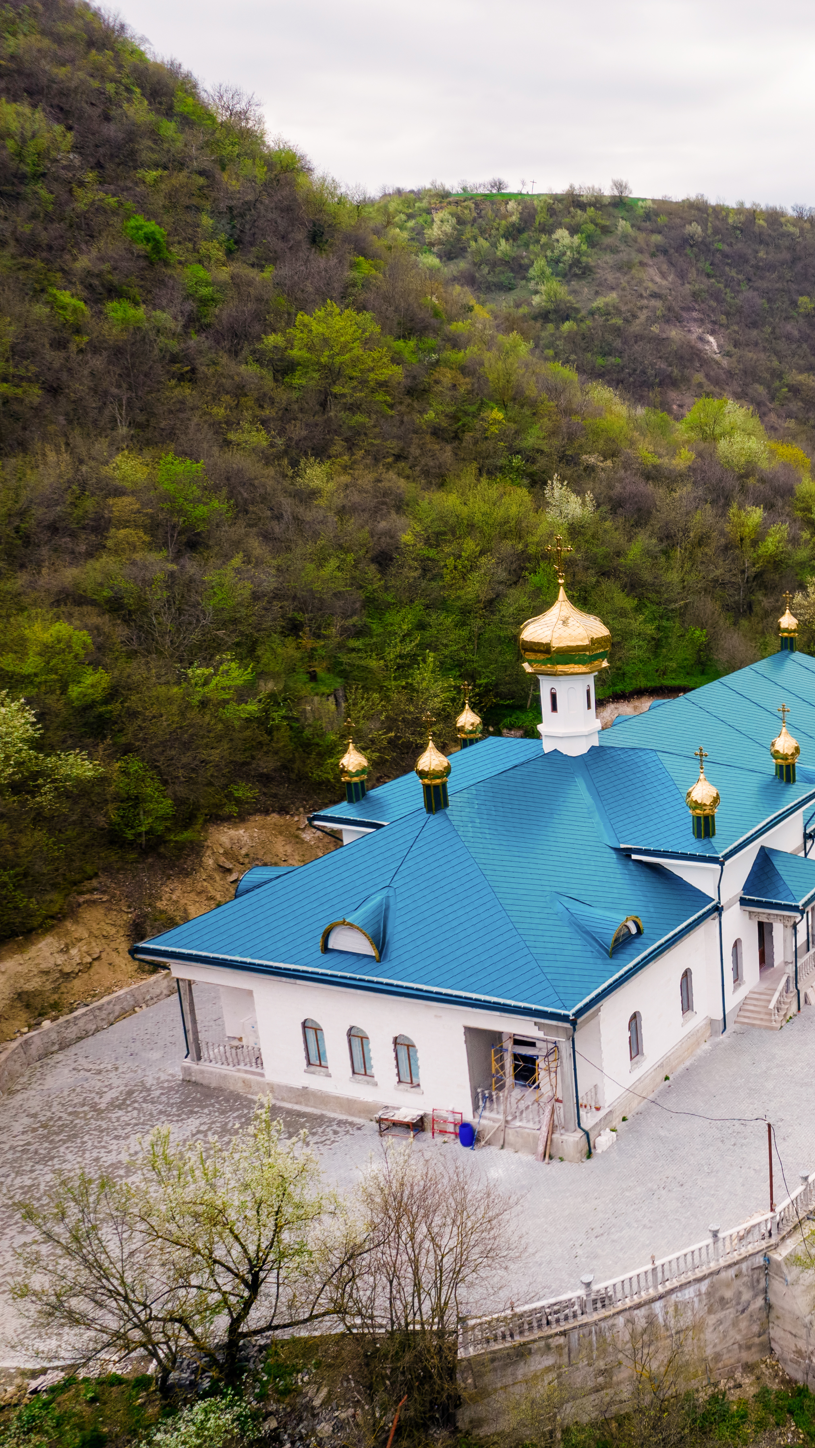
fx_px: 1345
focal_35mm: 35
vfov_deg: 56.6
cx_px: 926
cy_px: 723
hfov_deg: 29.8
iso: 100
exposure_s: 1/80
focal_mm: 8.38
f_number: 2.8
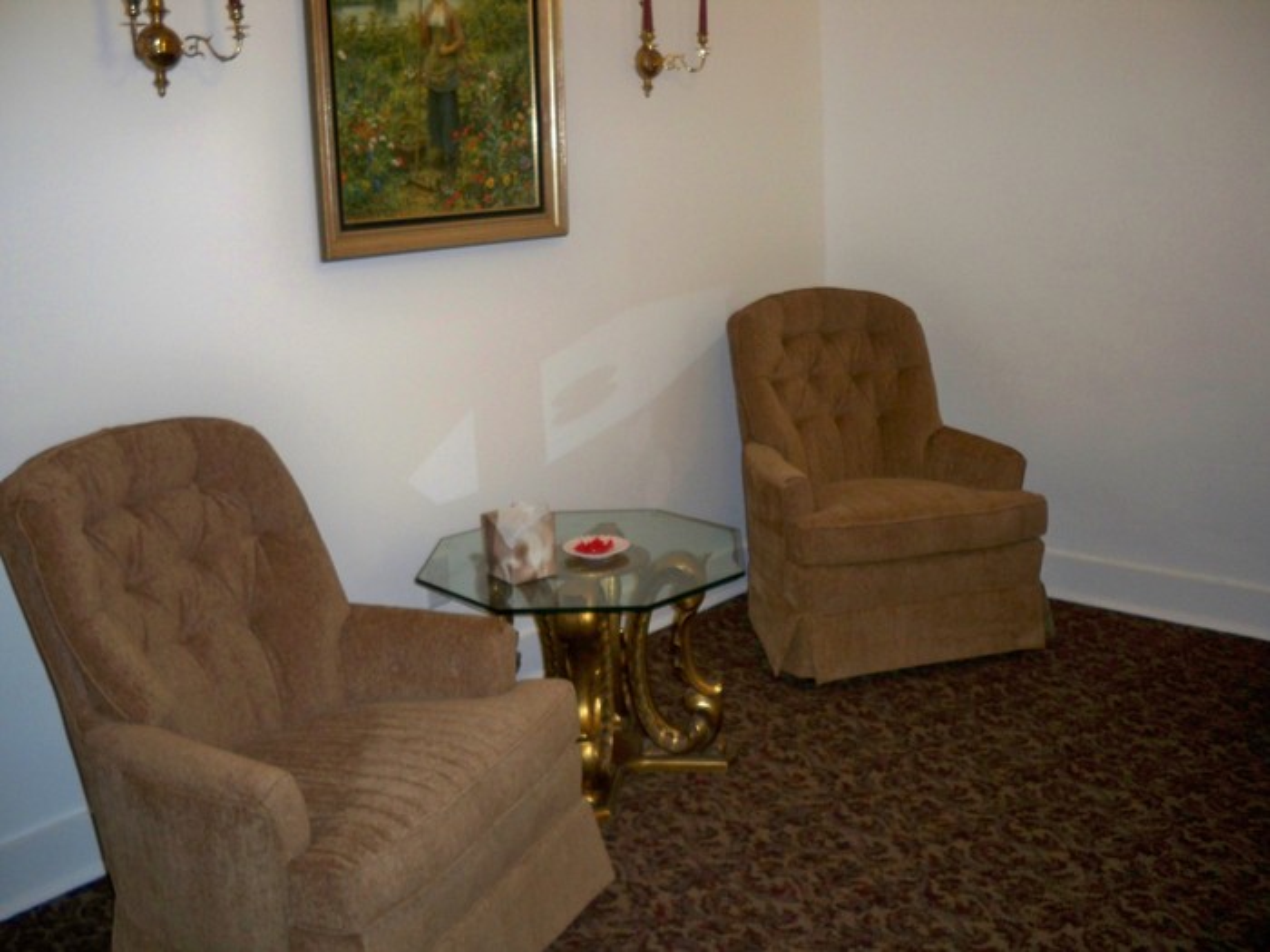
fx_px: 1284
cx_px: 635
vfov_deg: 40.7
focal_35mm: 35
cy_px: 476
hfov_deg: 52.6
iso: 200
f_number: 3.1
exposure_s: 1/60
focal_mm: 6.3
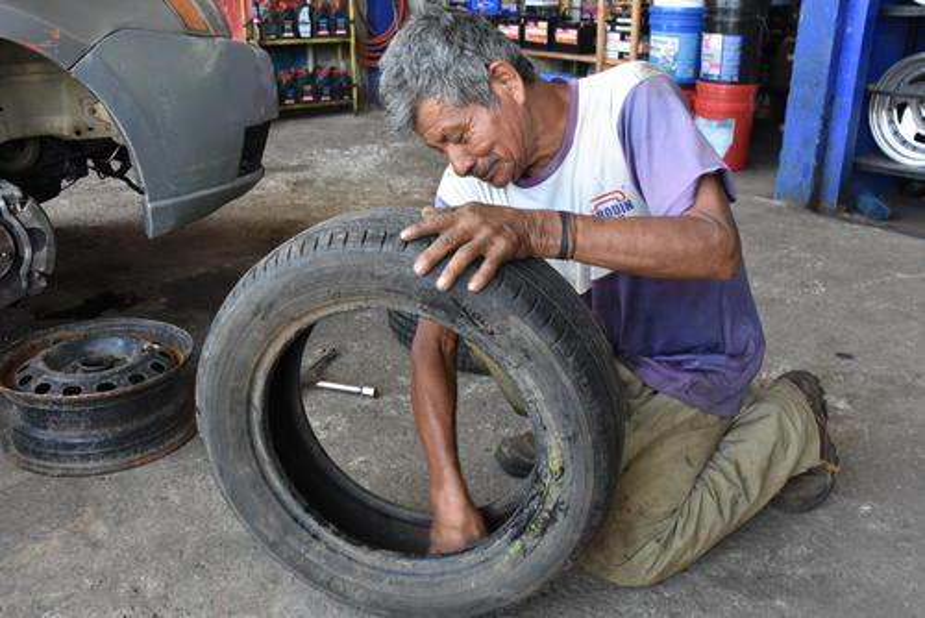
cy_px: 309
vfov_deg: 35.5
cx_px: 462
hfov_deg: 51.3
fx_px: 964
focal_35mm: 38
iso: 400
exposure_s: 1/100
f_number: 5
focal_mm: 25
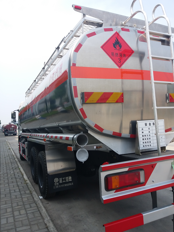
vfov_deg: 63.4
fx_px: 188
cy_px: 116
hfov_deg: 49.7
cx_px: 87
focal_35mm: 28
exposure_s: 1/716
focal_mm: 3.7
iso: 40
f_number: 1.9
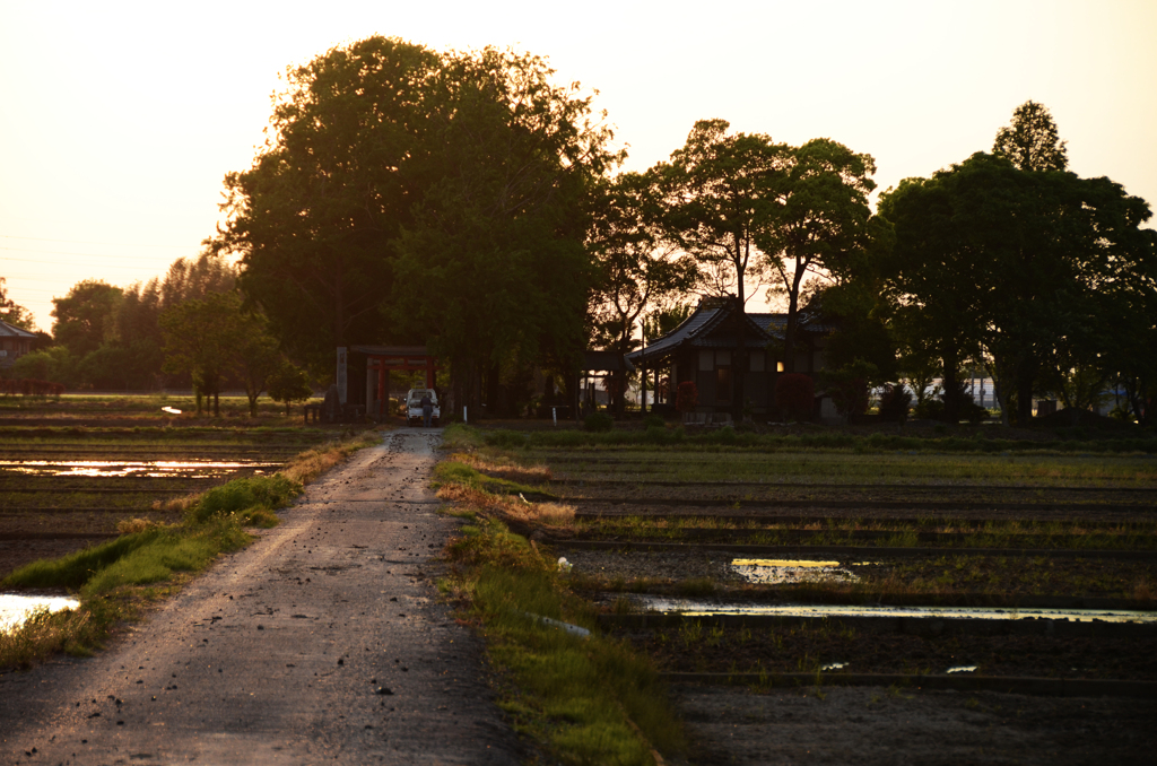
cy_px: 383
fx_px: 5772
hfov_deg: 11.4
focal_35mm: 180
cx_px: 578
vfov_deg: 7.6
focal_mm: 120
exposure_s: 1/400
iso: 200
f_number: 6.3
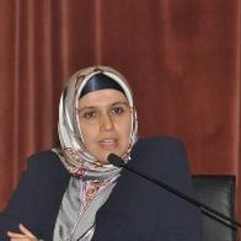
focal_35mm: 495
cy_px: 168
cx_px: 98
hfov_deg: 3.5
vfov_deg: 3.5
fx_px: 3899
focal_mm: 170
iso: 800
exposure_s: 1/60
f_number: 5.6
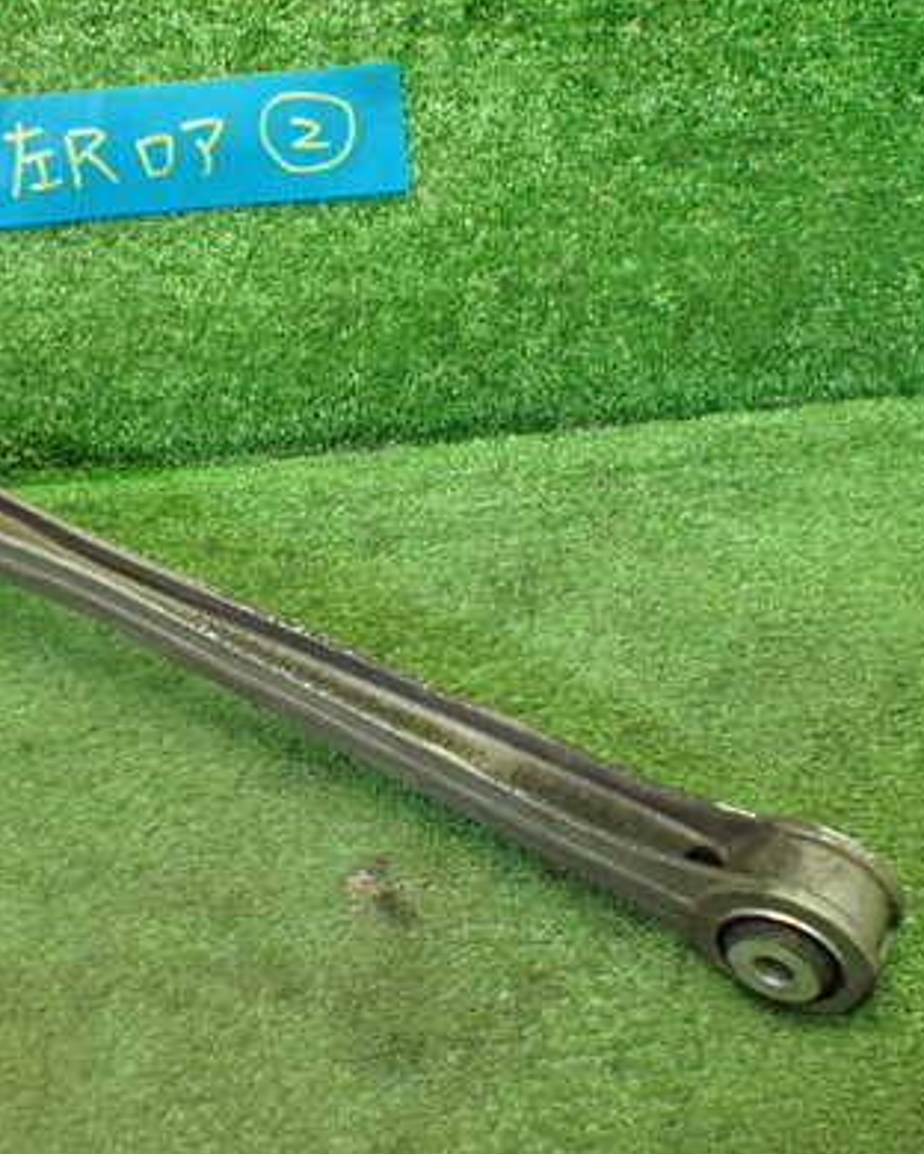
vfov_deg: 41.2
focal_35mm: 45
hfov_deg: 33.3
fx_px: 1538
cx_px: 364
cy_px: 589
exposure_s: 1/100
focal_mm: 5.4
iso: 800
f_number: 2.3
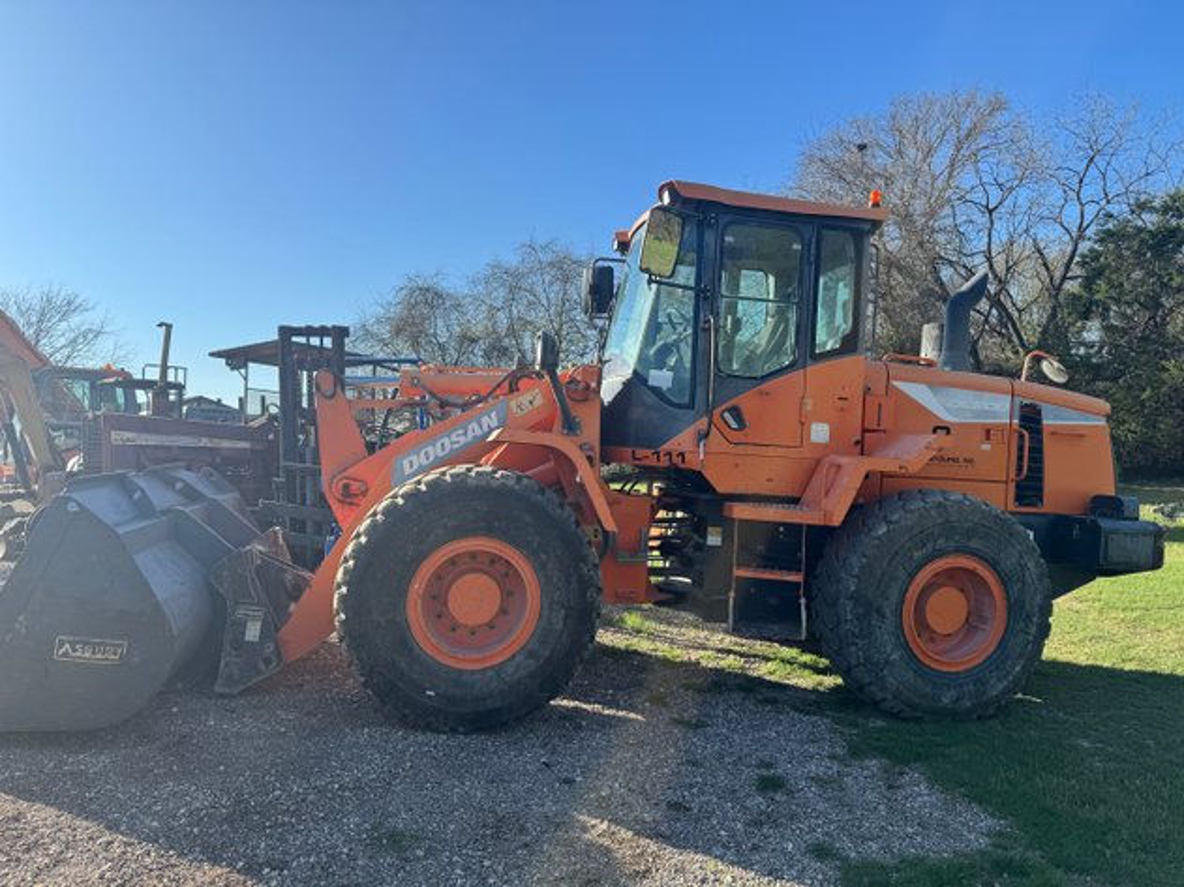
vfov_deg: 56.8
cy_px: 444
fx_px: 821
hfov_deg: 71.6
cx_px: 592
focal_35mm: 24
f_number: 1.78
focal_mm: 6.76
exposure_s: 1/2959
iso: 80
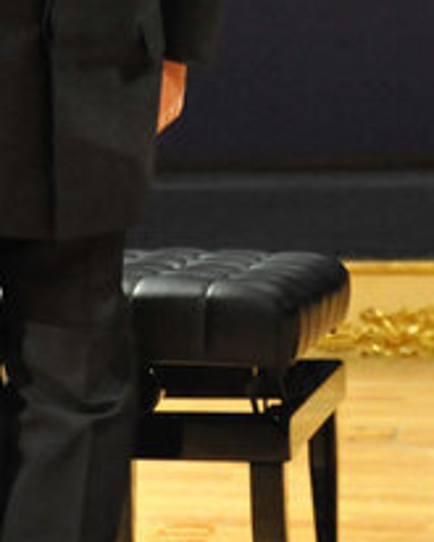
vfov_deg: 15.7
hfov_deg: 13.0
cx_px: 53
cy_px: -87
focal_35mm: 118
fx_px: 1893
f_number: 3.5
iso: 4000
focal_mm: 24
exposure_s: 1/160
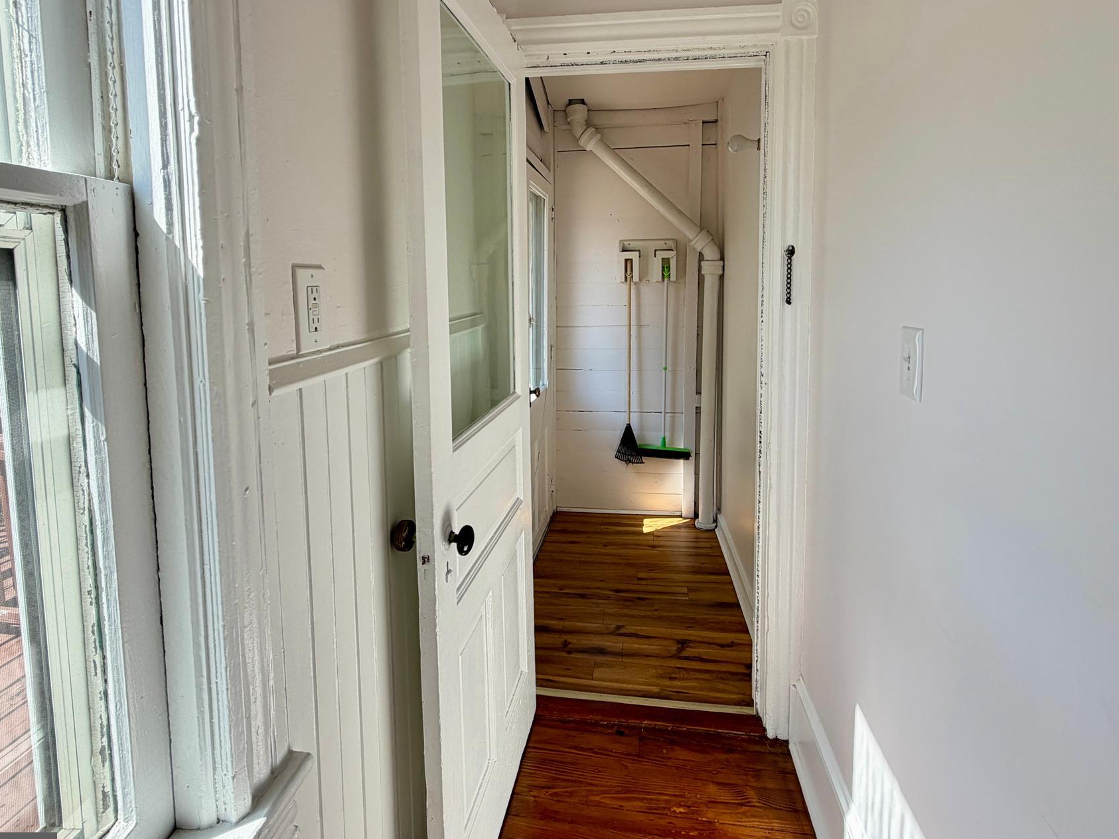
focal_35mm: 17
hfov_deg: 91.0
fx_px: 550
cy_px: 377
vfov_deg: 74.5
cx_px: 570
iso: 50
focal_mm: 2.22
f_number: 2.2
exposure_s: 1/132
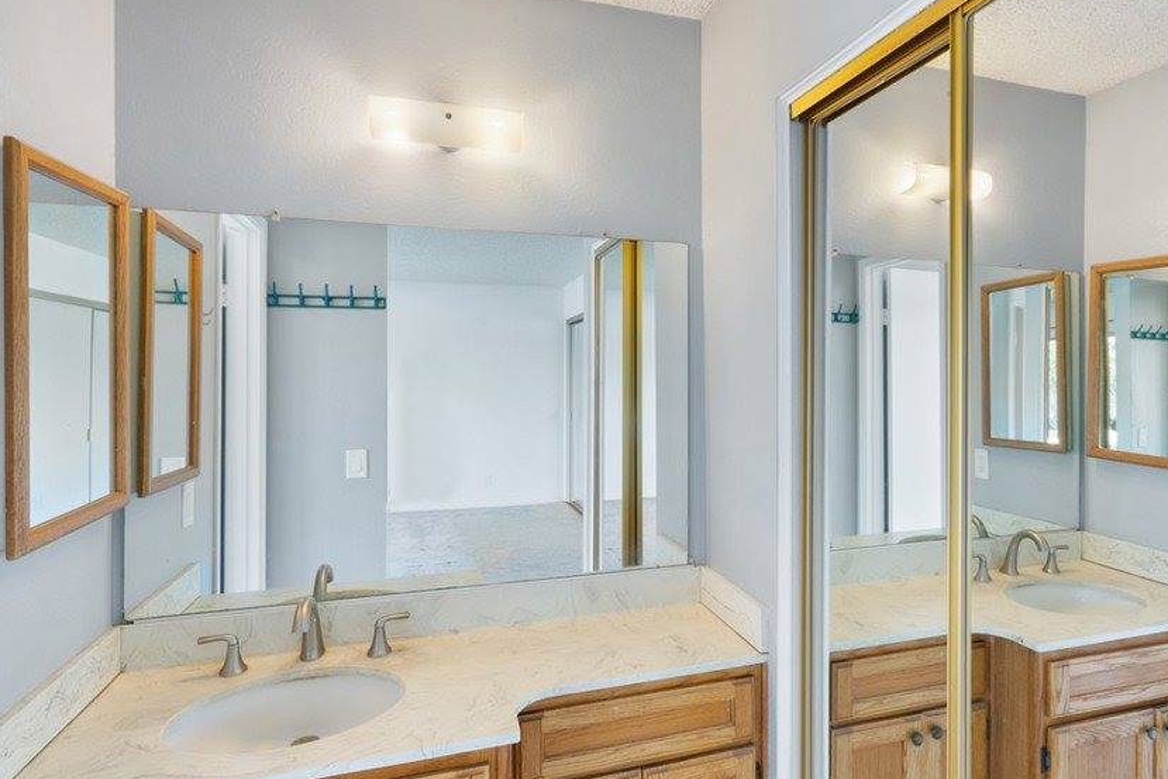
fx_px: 681
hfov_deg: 80.6
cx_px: 678
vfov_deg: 59.4
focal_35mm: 21
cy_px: 349
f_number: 22
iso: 100
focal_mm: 17
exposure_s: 13
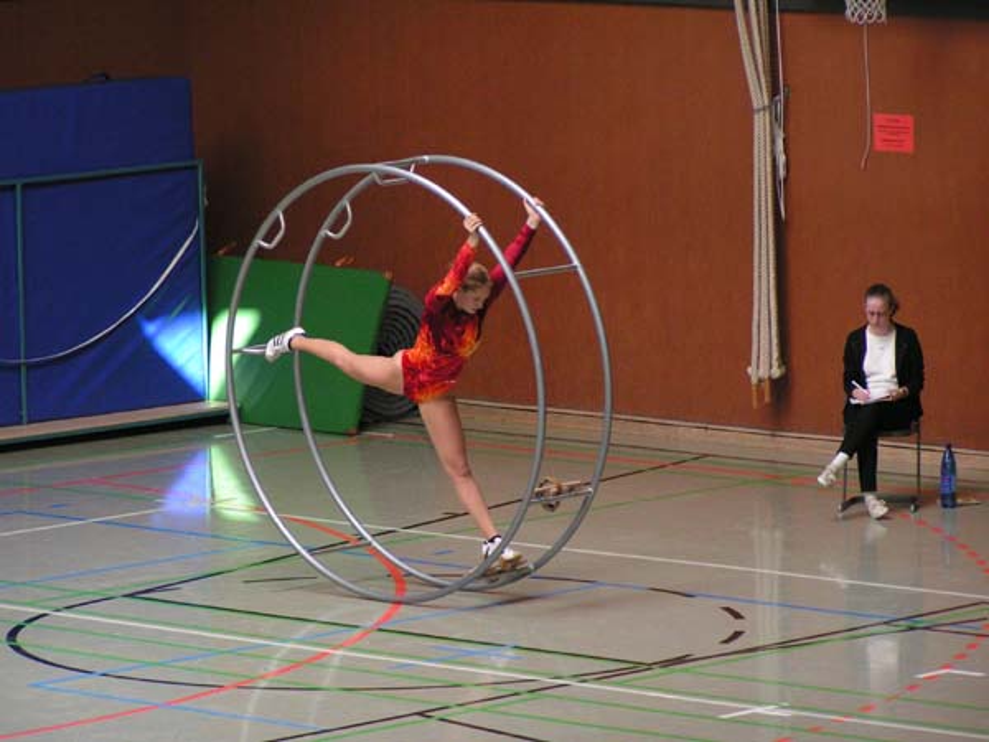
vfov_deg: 6.3
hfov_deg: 8.4
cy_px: 371
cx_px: 494
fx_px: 6743
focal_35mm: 236
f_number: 3.5
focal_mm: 36.1
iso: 200
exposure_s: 1/250
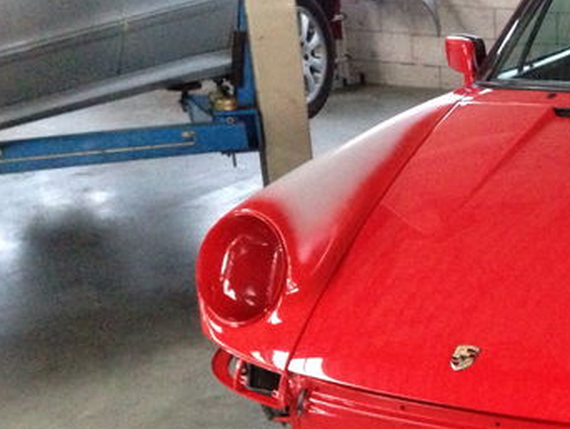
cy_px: 386
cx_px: 608
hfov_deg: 24.7
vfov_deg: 19.6
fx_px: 1219
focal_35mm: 74
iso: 800
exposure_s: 1/15
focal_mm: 4.13
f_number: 2.4
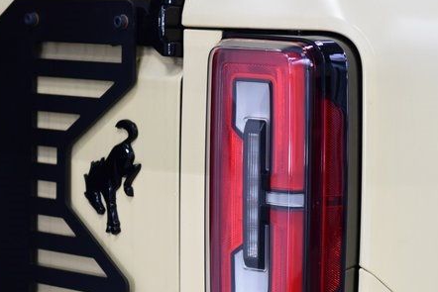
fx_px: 1850
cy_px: 203
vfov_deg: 9.0
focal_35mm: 152
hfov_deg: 13.5
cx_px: 271
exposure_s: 1/125
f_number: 3.5
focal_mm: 70
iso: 1600
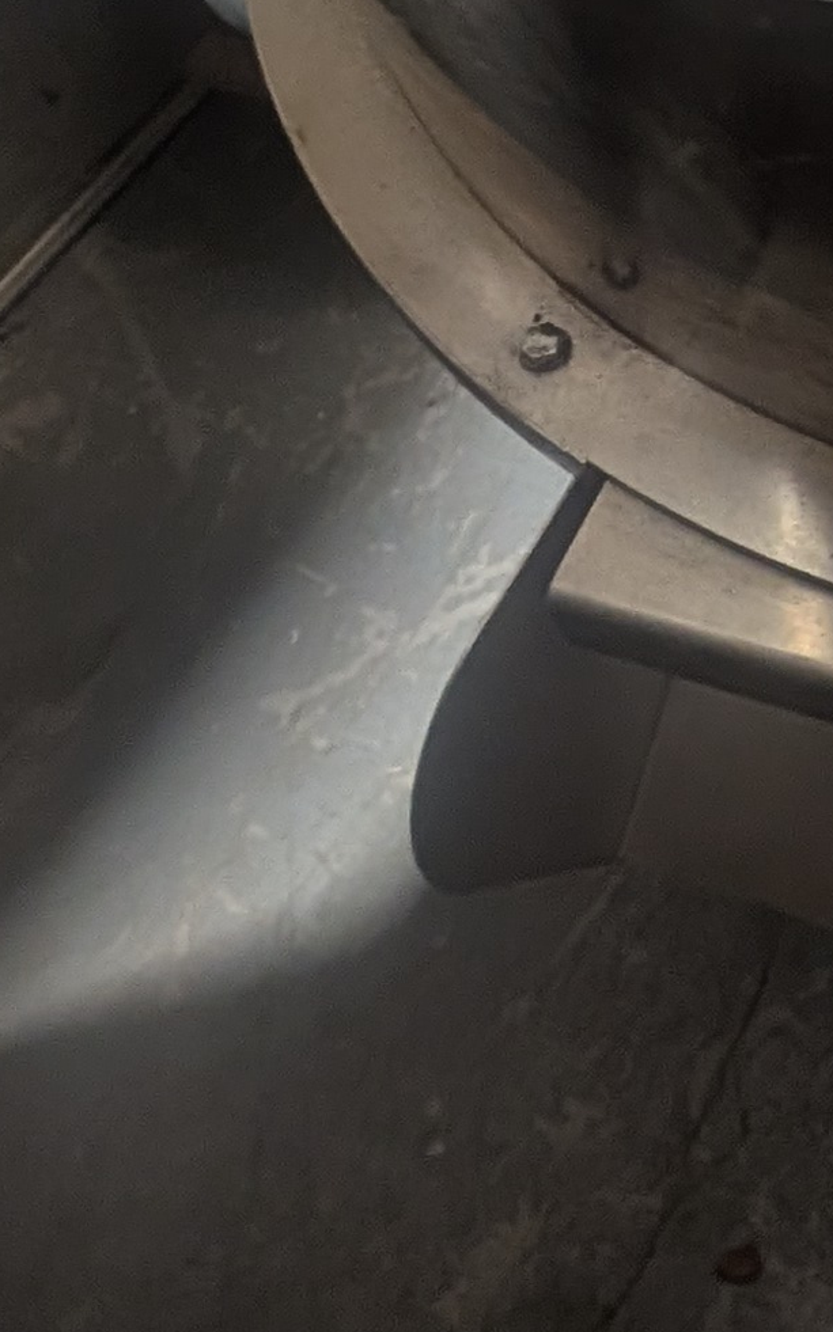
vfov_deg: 32.1
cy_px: -244
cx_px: 1266
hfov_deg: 20.6
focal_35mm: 53
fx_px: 1925
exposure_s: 1/33.3
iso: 228
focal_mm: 2.23
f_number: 1.95
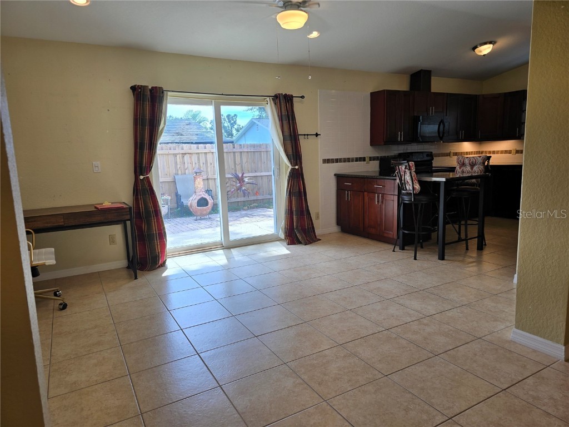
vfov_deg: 58.9
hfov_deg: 73.9
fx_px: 378
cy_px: 214
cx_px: 284
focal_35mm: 23
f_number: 1.7
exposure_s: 1/120
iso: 16
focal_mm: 6.3
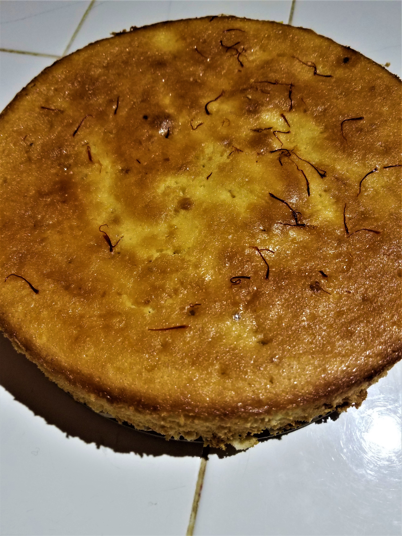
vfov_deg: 67.3
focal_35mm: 26
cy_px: 268
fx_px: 403
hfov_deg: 53.1
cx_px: 201
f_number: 1.7
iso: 200
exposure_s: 1/60
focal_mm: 4.25
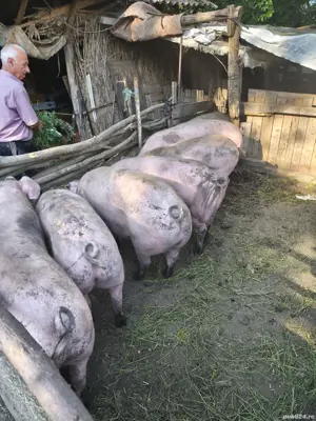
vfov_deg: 73.9
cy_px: 210
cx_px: 158
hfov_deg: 58.9
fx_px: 280
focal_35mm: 23
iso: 160
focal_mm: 6.18
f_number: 1.65
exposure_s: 1/99.9
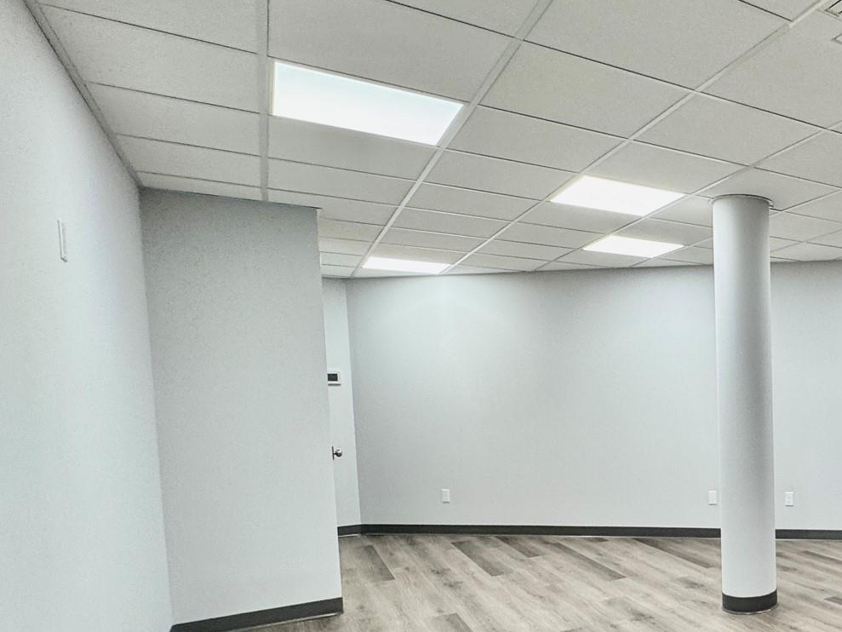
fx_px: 705
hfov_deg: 49.6
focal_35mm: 29
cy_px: 439
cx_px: 851
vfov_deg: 47.2
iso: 125
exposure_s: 1/120
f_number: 2.2
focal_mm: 2.22
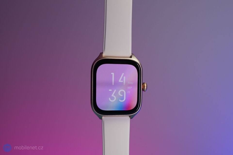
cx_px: 116
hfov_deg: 58.7
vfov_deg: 41.1
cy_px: 78
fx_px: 207
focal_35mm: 32
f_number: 5.6
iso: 200
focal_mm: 32
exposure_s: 1/100
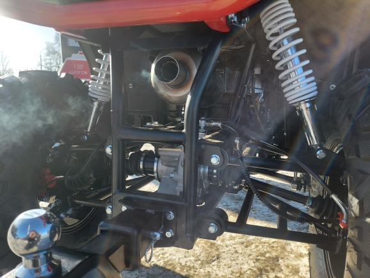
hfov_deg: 71.6
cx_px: 185
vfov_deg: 56.9
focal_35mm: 24
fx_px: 257
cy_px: 139
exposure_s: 1/331
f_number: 1.8
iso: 40
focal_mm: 5.23
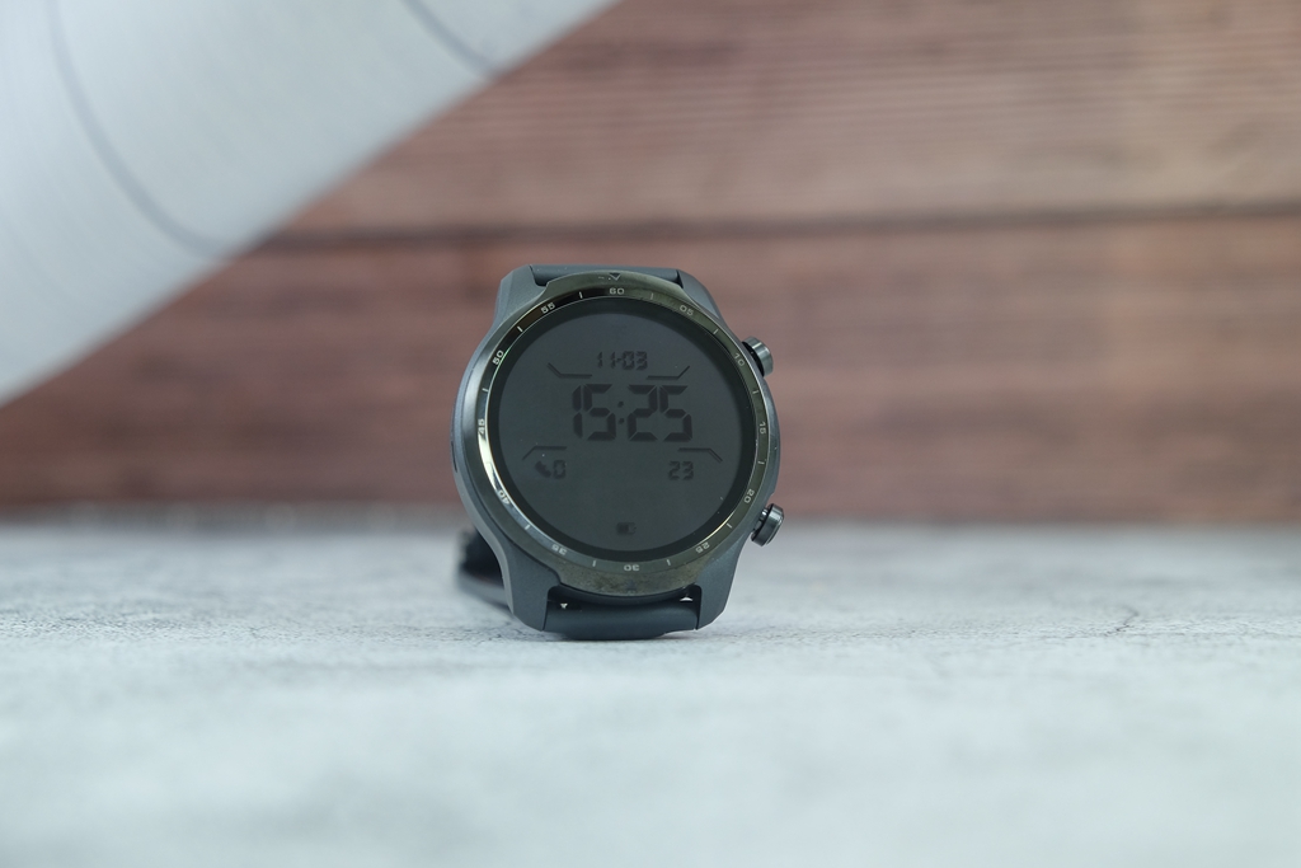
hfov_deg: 35.6
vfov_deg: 24.2
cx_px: 650
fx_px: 2024
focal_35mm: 56
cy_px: 434
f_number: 4.5
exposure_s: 1/28
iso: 500
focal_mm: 37.4
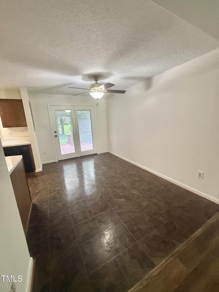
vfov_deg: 102.1
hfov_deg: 85.7
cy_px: 146
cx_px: 110
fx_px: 118
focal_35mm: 14
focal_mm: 2.22
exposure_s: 1/120
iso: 320
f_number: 2.2
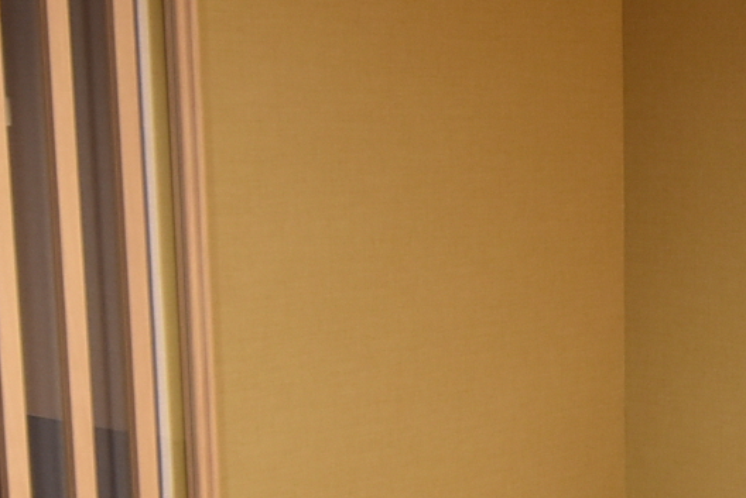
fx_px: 1763
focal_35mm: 85
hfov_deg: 22.8
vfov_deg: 15.9
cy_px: 443
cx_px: 769
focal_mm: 10
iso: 400
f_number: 4.5
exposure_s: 1/20
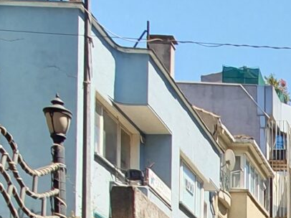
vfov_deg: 15.5
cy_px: 388
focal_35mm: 82
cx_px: 467
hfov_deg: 19.8
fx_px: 689
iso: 50
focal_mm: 1.8
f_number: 2.2
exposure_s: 1/227
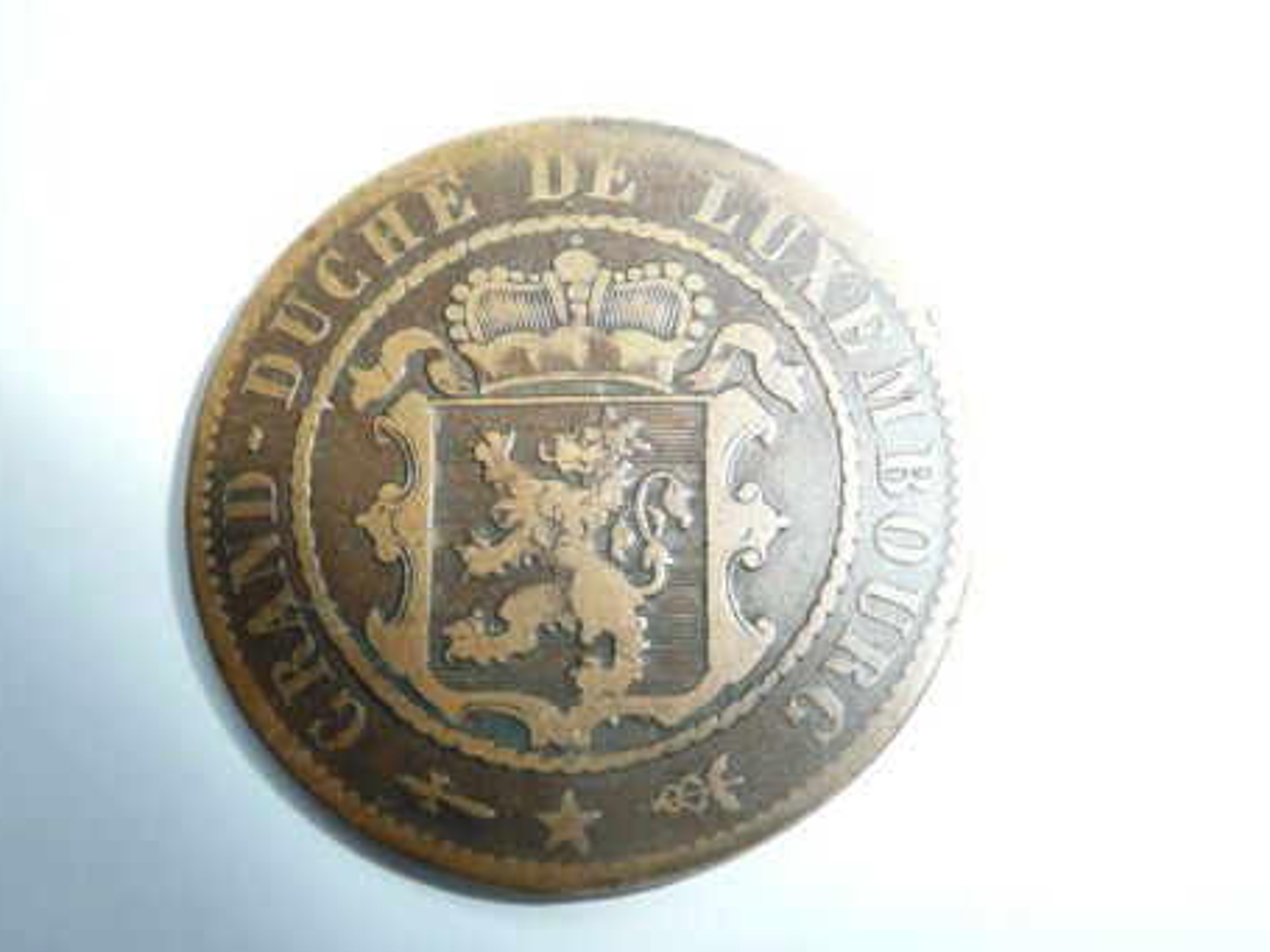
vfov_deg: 37.7
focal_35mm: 38
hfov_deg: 49.0
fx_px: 1394
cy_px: 494
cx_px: 606
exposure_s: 1/30
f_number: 3.4
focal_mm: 4.9
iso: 100
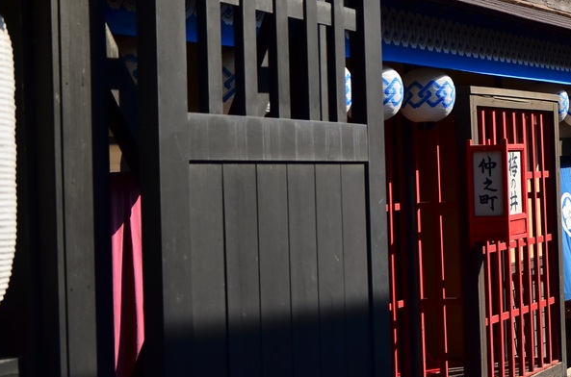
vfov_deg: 15.9
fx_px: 1345
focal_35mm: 85
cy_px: 119
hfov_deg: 23.5
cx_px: 493
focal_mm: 28
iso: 200
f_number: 4
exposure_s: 1/800
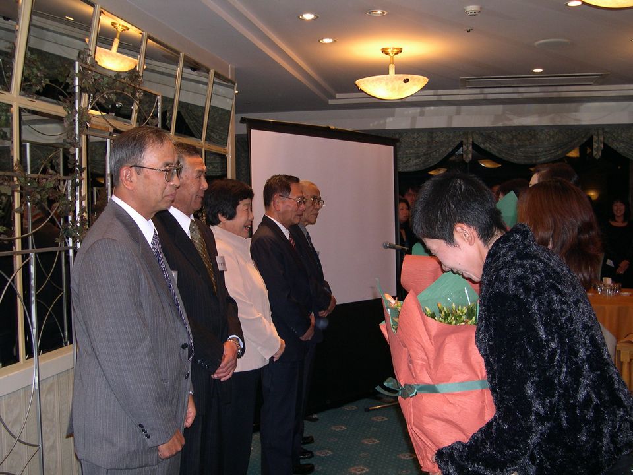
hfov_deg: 49.0
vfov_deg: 37.7
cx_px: 316
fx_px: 695
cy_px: 238
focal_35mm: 38
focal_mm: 8
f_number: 2.8
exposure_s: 1/60
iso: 165
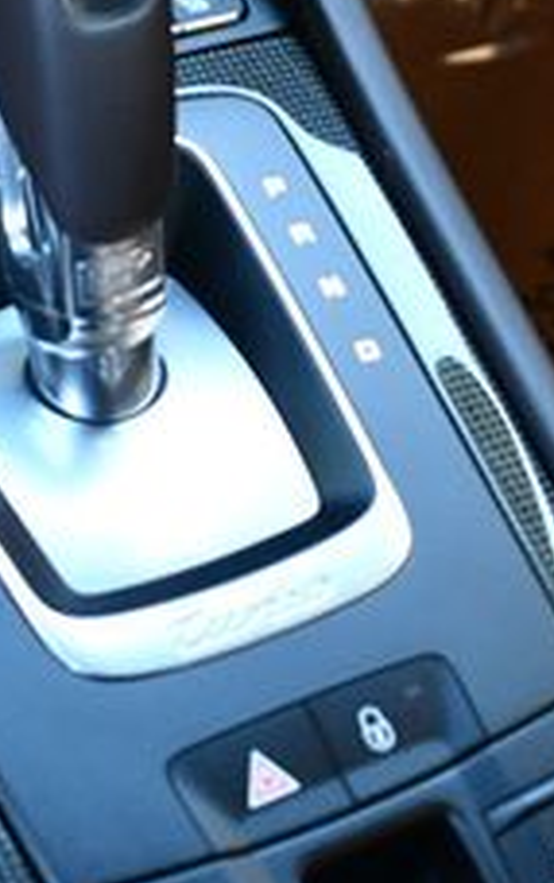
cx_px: 105
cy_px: 85
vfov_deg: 19.8
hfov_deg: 12.7
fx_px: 2482
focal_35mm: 103
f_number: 3.5
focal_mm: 18
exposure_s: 1/160
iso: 800
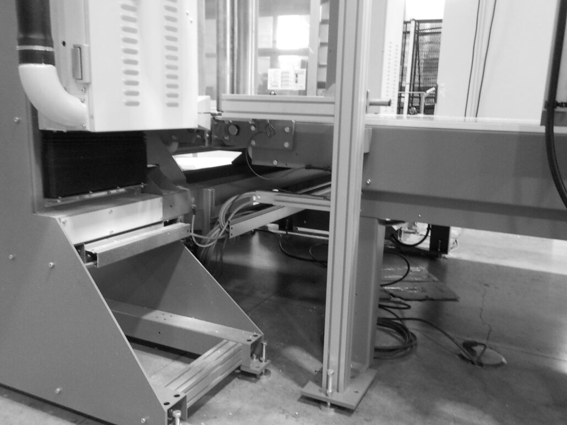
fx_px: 492
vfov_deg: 46.8
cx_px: 284
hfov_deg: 60.0
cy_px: 212
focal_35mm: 30
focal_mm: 4.1
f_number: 3.3
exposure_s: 1/15
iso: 400
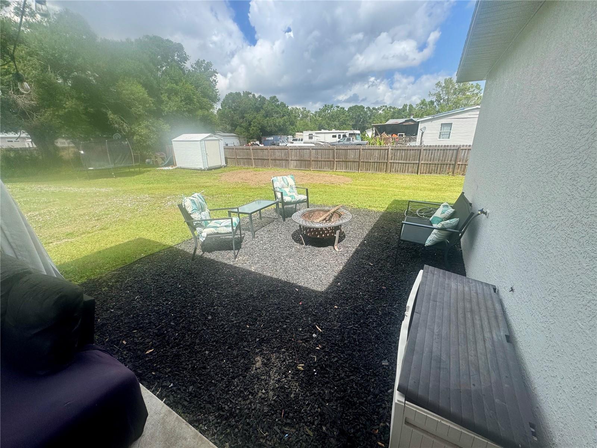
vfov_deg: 85.7
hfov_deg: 102.1
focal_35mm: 14
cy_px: 224
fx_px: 241
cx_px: 298
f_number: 2.2
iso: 50
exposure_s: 1/1277
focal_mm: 2.22
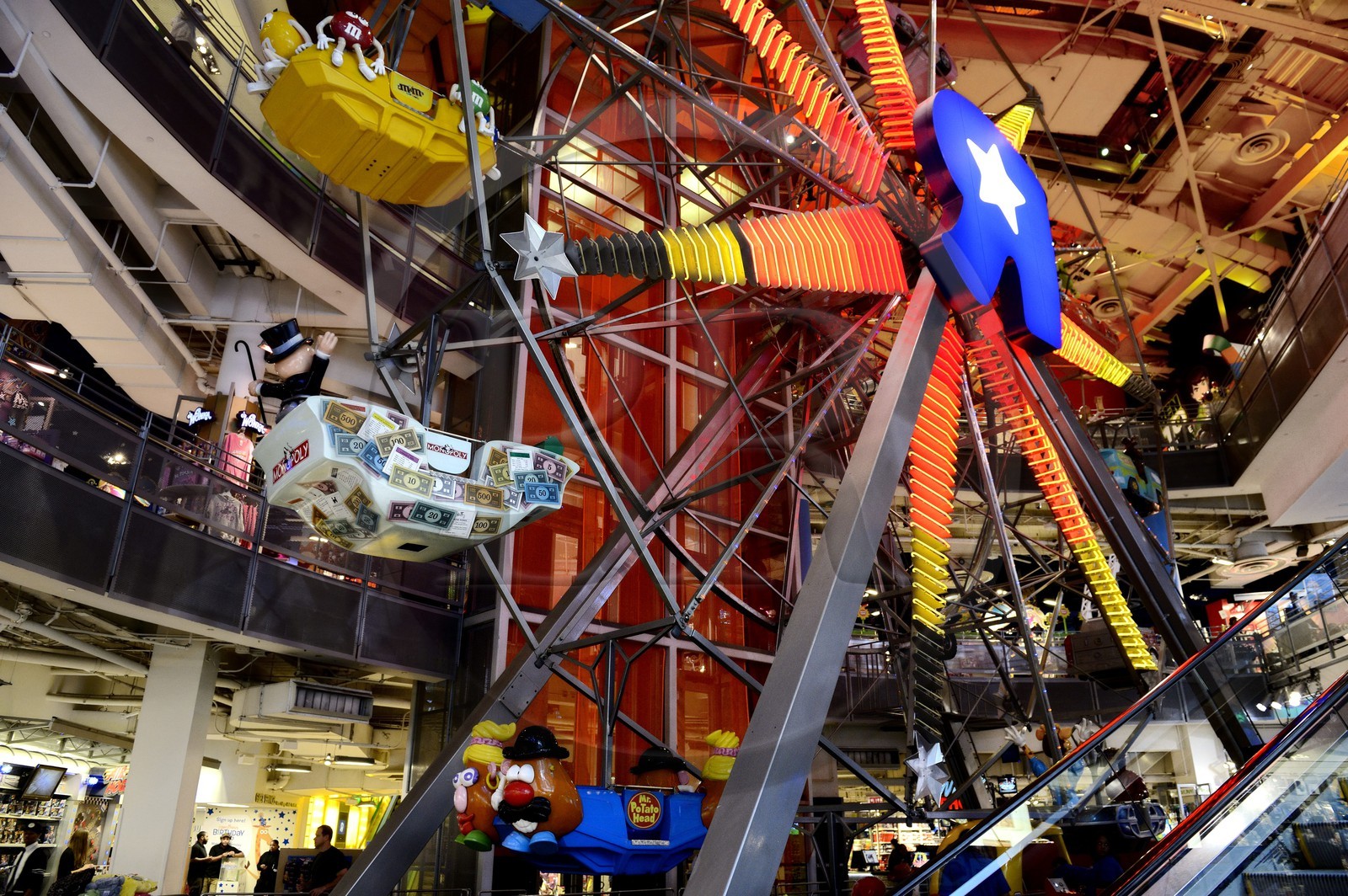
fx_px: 898
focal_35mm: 24
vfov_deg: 53.1
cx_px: 674
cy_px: 448
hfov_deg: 73.8
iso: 1600
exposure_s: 1/50
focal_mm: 24
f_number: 4.5
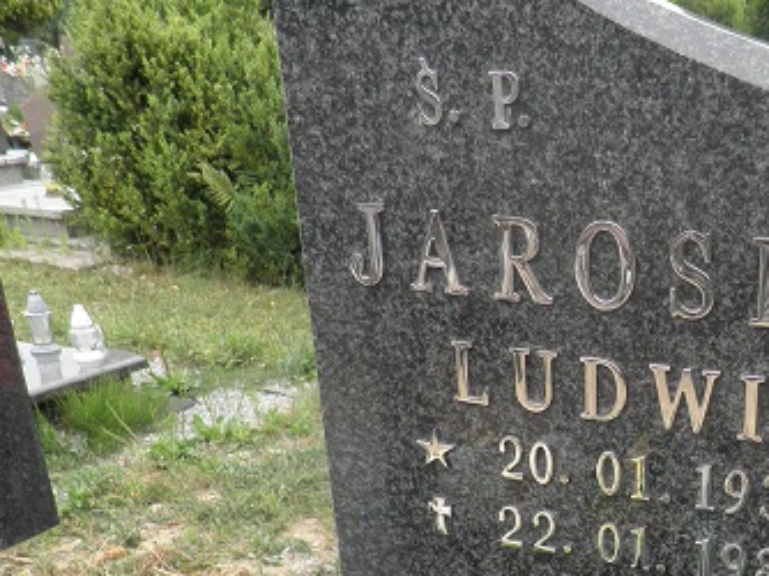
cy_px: 498
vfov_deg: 30.4
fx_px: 1021
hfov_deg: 39.0
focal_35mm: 46
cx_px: 661
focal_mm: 4.3
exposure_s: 1/125
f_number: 3.3
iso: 64
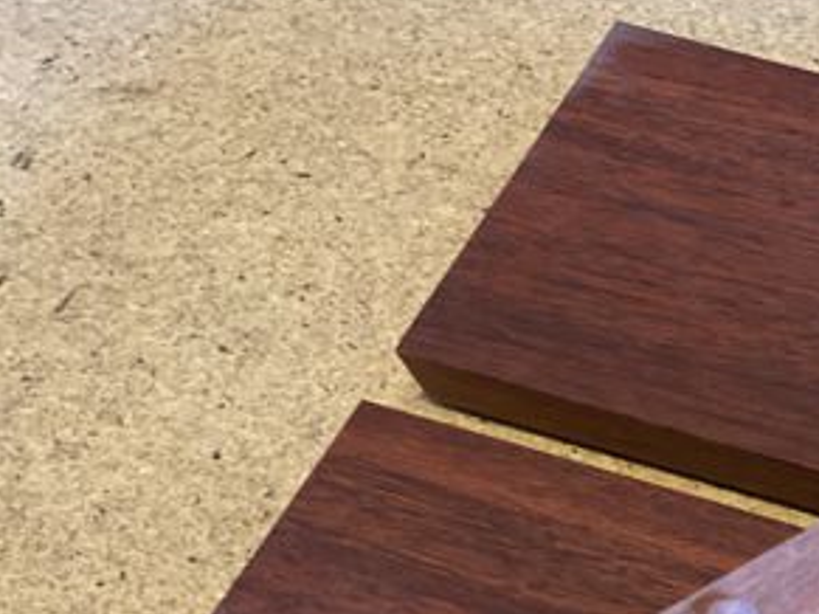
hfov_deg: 14.7
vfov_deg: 11.2
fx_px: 3122
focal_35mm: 132
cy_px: 552
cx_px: 842
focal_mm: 7.5
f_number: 2.2
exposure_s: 1/25
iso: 320
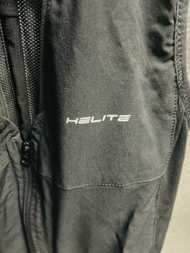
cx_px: 95
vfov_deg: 67.3
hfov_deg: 53.1
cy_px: 126
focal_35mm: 26
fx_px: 190
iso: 1000
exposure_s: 1/30
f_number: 1.5
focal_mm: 5.7
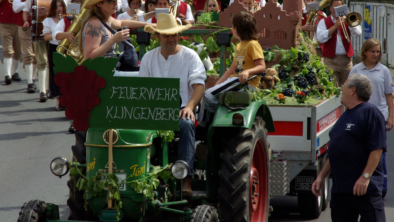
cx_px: 208
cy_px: 63
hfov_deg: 7.8
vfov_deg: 4.4
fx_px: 2873
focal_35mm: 275
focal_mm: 130
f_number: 8
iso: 400
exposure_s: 1/750
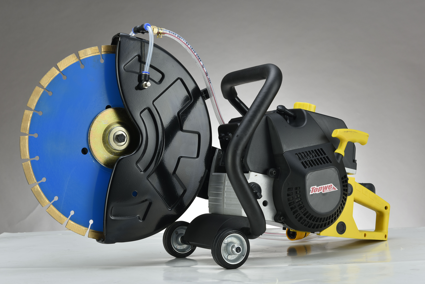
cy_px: 142
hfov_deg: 32.4
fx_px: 732
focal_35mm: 62
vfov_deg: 21.9
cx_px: 212
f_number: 13
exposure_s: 1/160
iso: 100
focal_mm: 62
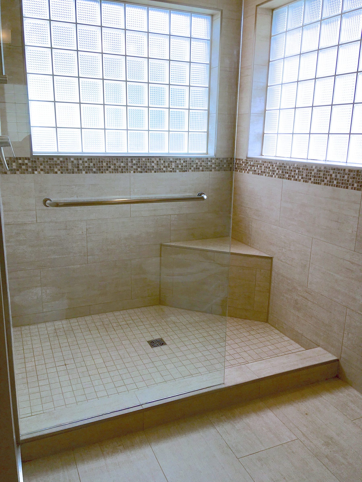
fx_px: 404
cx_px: 181
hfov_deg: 48.2
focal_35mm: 29
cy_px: 241
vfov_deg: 61.7
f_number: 2.2
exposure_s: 1/150
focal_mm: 4.15
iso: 25
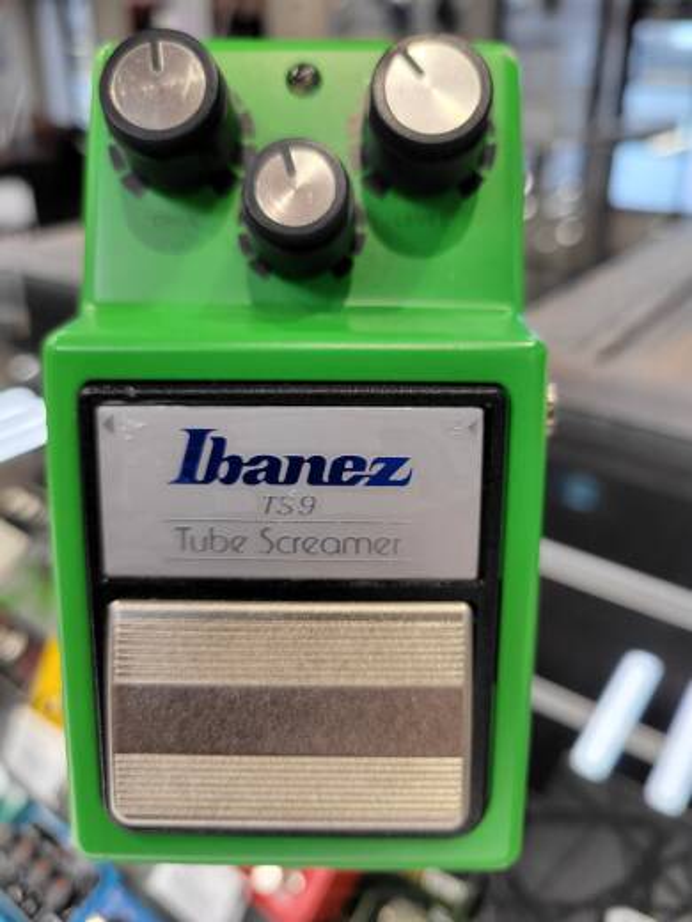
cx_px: 346
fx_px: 693
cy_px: 461
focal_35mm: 26
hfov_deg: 53.1
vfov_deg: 67.3
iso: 100
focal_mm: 5.4
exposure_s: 1/120
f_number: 1.8
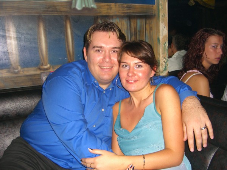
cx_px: 114
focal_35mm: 38
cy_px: 85
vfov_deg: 37.7
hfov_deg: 49.0
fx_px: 249
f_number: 2.8
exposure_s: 1/60
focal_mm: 7.9
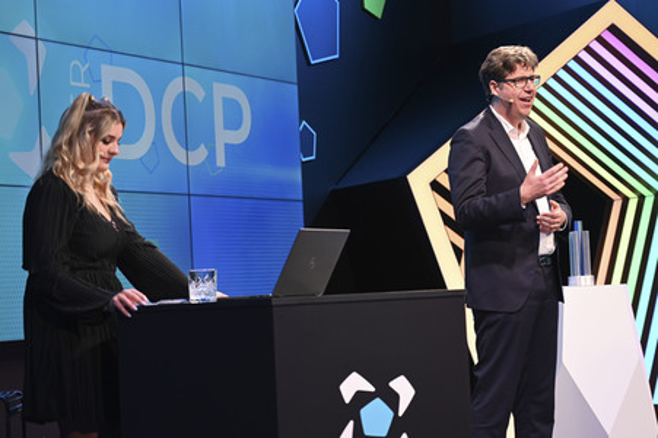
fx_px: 1278
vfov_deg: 19.4
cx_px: 329
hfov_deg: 28.9
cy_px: 219
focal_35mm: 70
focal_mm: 70
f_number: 4
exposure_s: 1/125
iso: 640
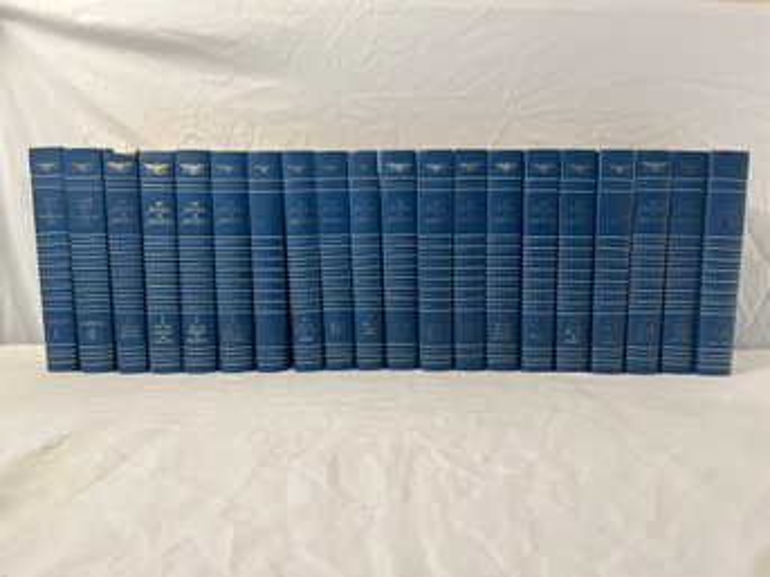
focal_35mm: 26
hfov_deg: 67.3
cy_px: 288
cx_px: 385
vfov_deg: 53.0
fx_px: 578
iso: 100
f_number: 1.6
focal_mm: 5.1
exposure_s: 1/120
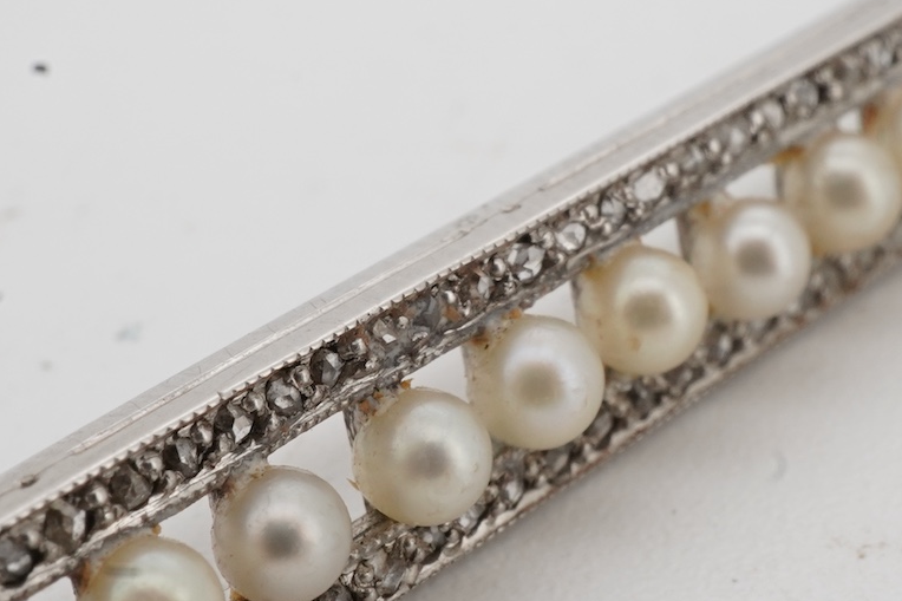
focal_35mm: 106
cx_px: 566
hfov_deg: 19.2
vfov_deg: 12.9
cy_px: 294
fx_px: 2655
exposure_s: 1/125
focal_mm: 30
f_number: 22
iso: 400
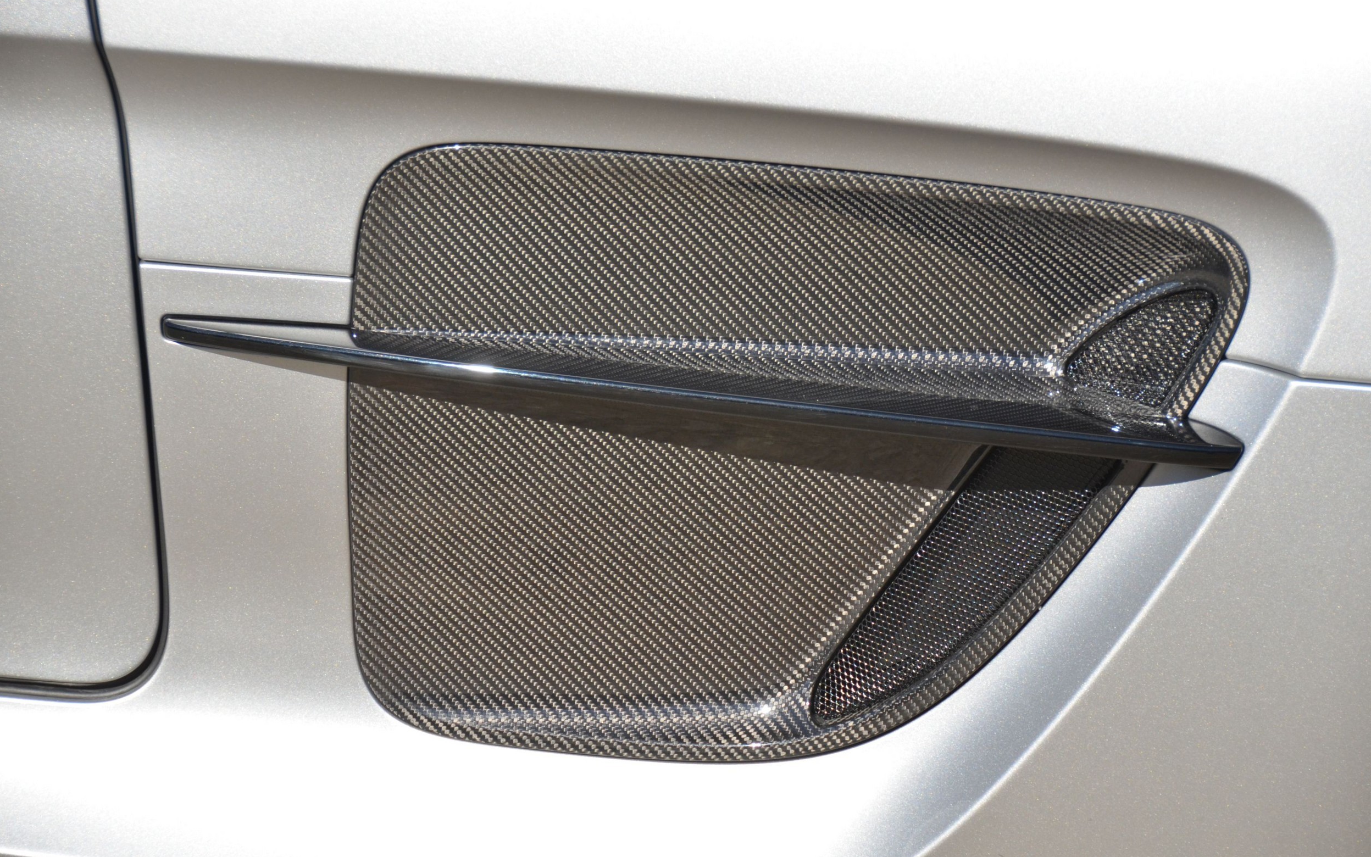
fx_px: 5998
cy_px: 413
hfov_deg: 13.0
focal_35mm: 161
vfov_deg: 8.2
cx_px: 685
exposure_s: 1/1600
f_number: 5.6
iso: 400
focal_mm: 105
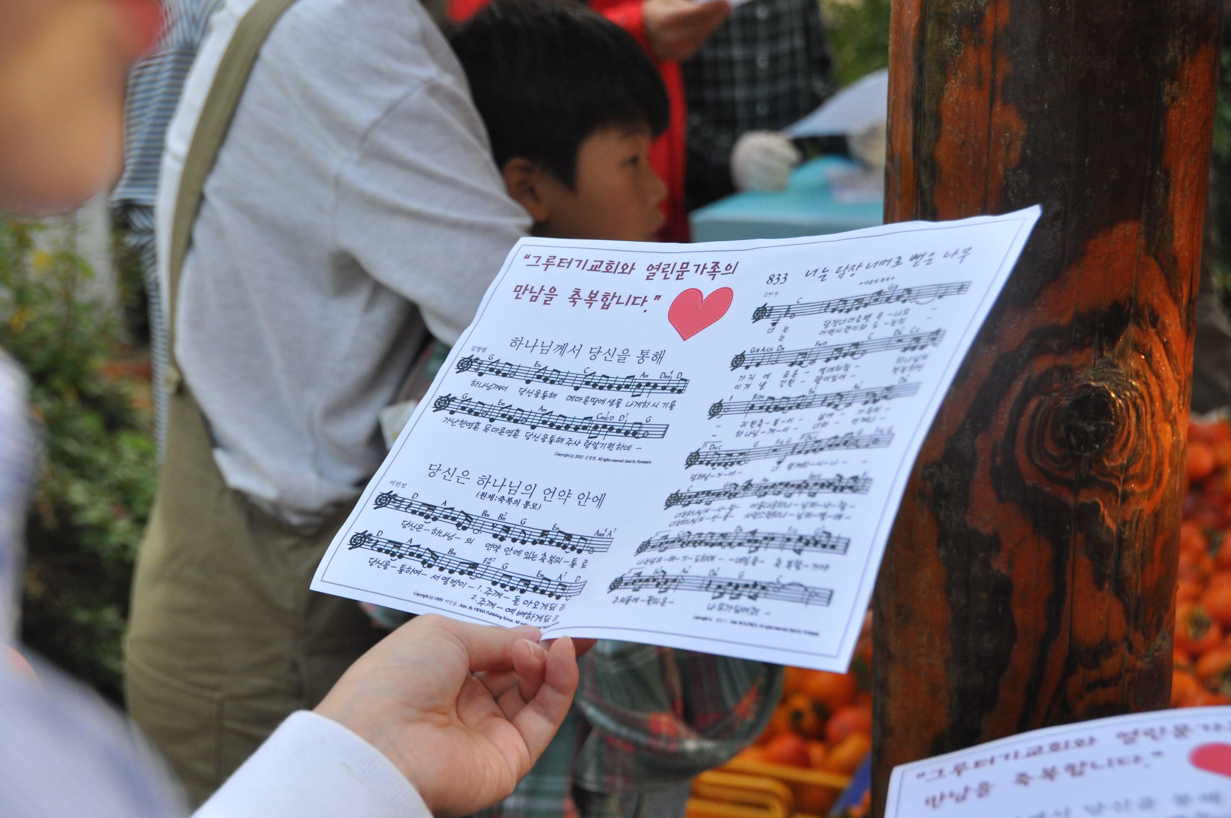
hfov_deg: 30.5
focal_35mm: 66
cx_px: 616
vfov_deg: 20.6
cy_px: 409
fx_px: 2254
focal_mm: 44
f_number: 4.5
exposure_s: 1/250
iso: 800
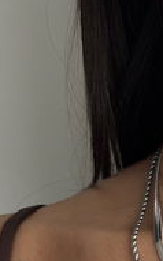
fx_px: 1097
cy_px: 293
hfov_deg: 8.3
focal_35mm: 154
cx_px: 264
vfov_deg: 13.3
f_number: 1.6
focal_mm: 5.96
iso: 125
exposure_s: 1/60
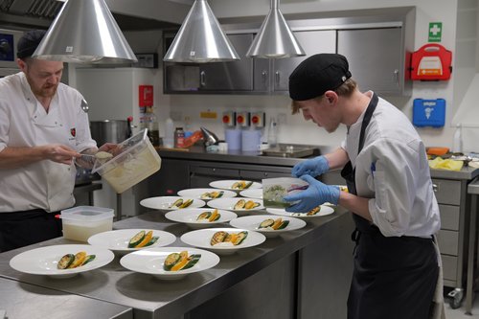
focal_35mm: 43
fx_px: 572
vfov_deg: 31.2
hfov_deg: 45.4
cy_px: 160
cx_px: 240
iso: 400
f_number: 4.9
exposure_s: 1/60
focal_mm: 43
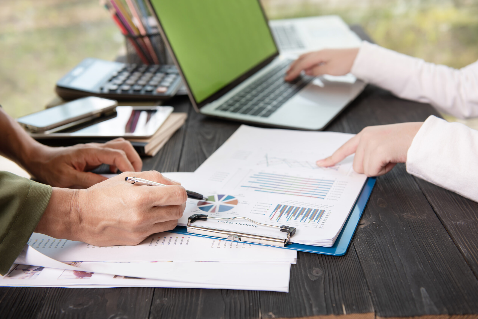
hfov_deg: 41.1
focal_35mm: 48
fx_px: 638
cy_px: 160
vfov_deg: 28.1
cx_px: 239
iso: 160
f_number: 4
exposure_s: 1/200
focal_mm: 48
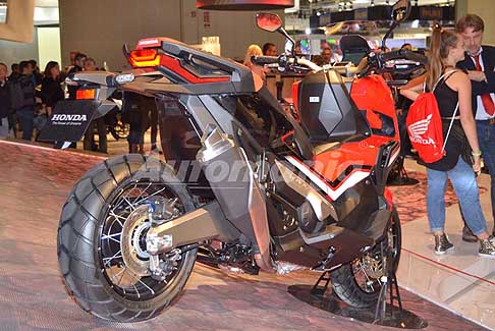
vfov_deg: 25.8
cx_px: 248
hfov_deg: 37.8
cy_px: 166
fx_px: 723
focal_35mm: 52
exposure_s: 1/60
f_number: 4.5
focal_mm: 35
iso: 560
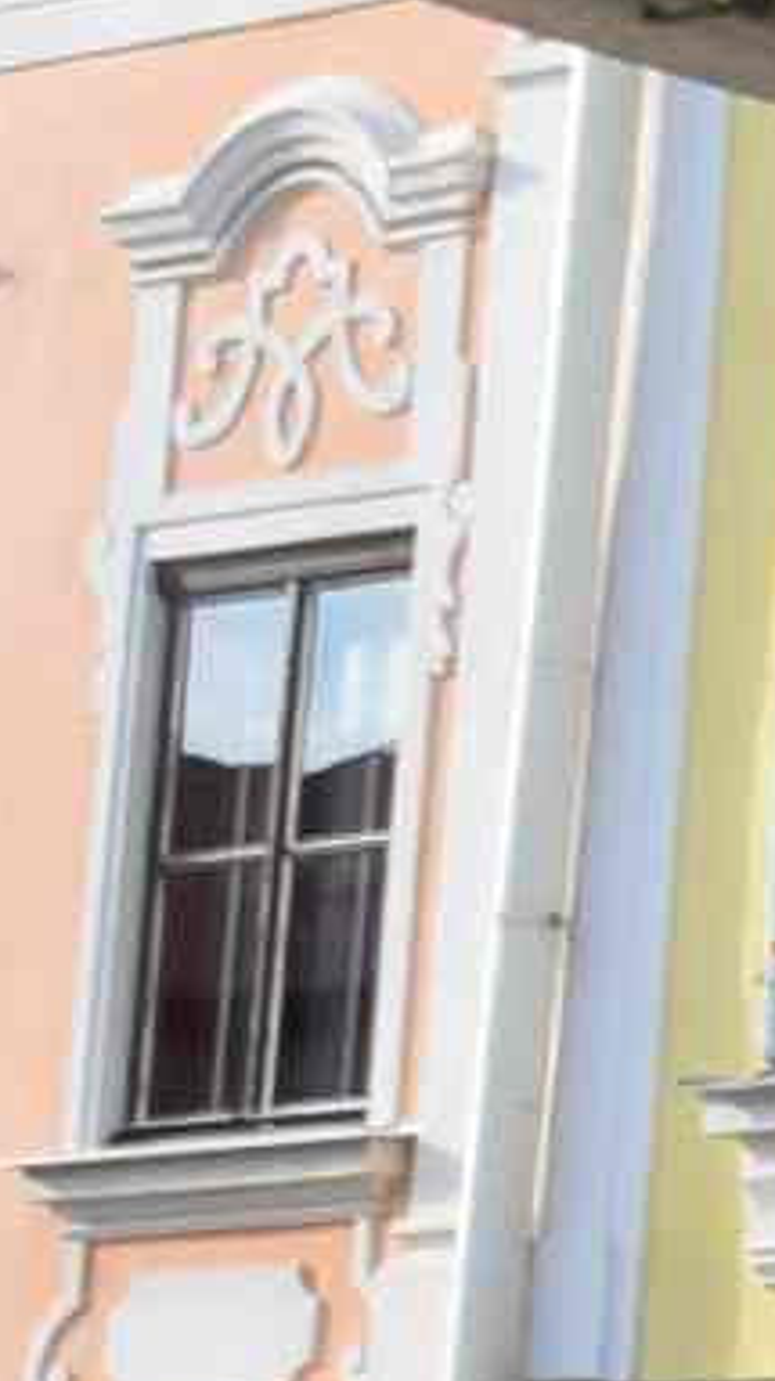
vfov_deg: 7.0
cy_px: 1835
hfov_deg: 3.6
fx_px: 11236
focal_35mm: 307
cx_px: 3677
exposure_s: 1/160
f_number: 11
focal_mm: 25
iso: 400
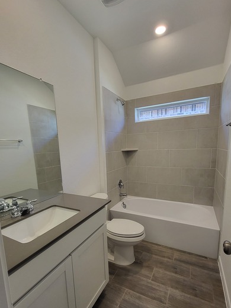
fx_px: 142
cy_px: 167
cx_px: 123
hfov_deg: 78.0
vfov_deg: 94.3
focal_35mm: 16
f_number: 2.2
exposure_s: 1/60
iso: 100
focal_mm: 1.74
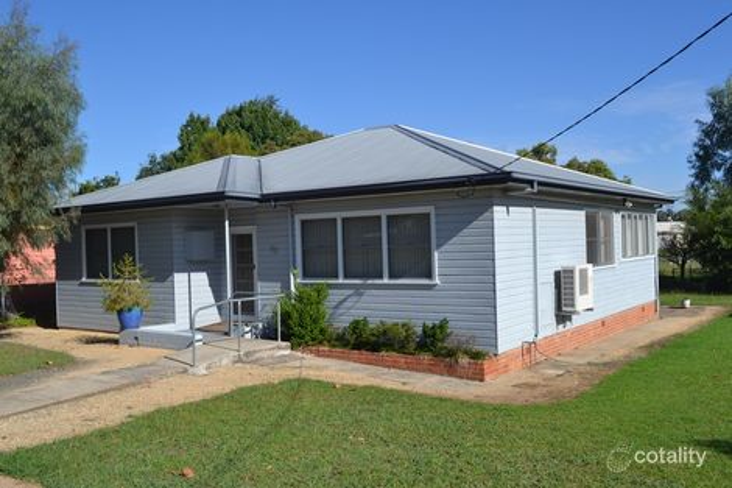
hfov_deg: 57.2
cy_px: 244
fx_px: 671
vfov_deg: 39.9
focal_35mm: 33
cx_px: 366
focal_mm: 22
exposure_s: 1/250
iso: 100
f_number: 8
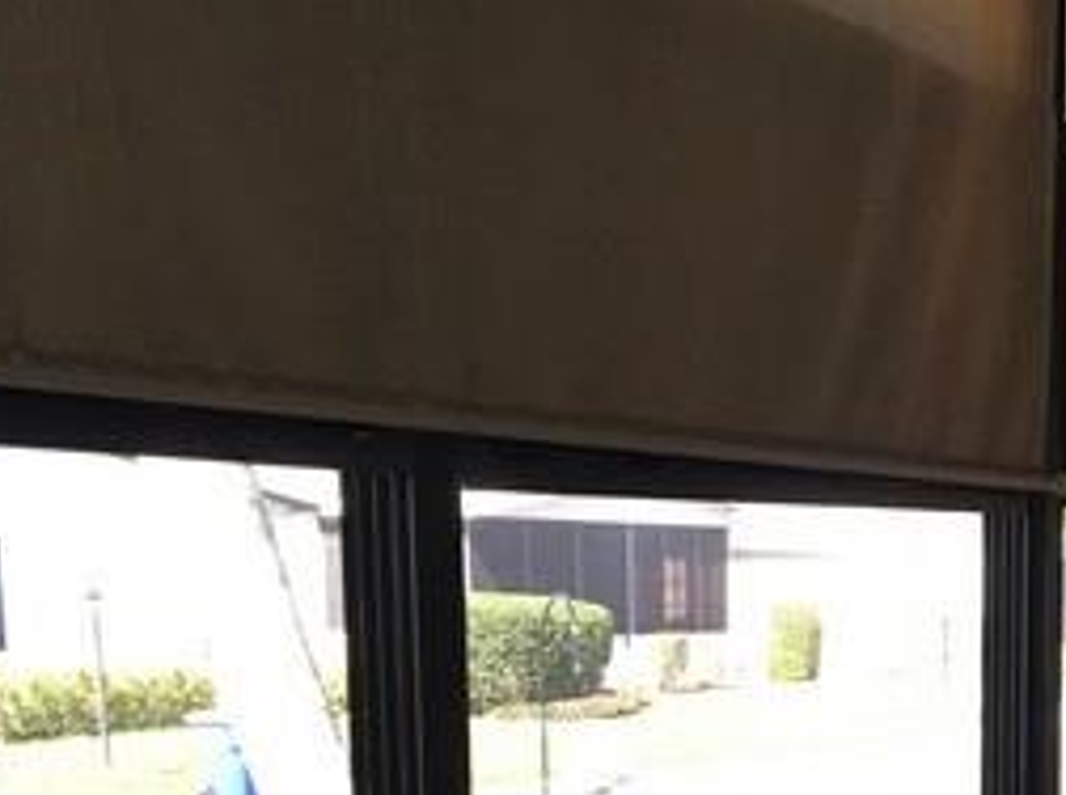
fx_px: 2828
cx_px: 1633
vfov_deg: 15.4
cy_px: 979
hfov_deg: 18.7
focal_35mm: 92
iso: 100
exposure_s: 1/330
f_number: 2.2
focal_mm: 4.15
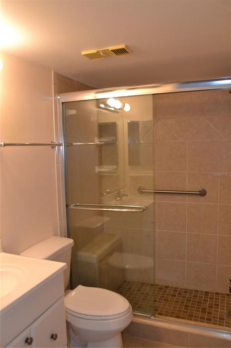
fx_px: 289
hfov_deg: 43.6
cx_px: 116
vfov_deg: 62.0
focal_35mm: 30
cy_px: 174
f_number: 5.6
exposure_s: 1/60
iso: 1100
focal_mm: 20
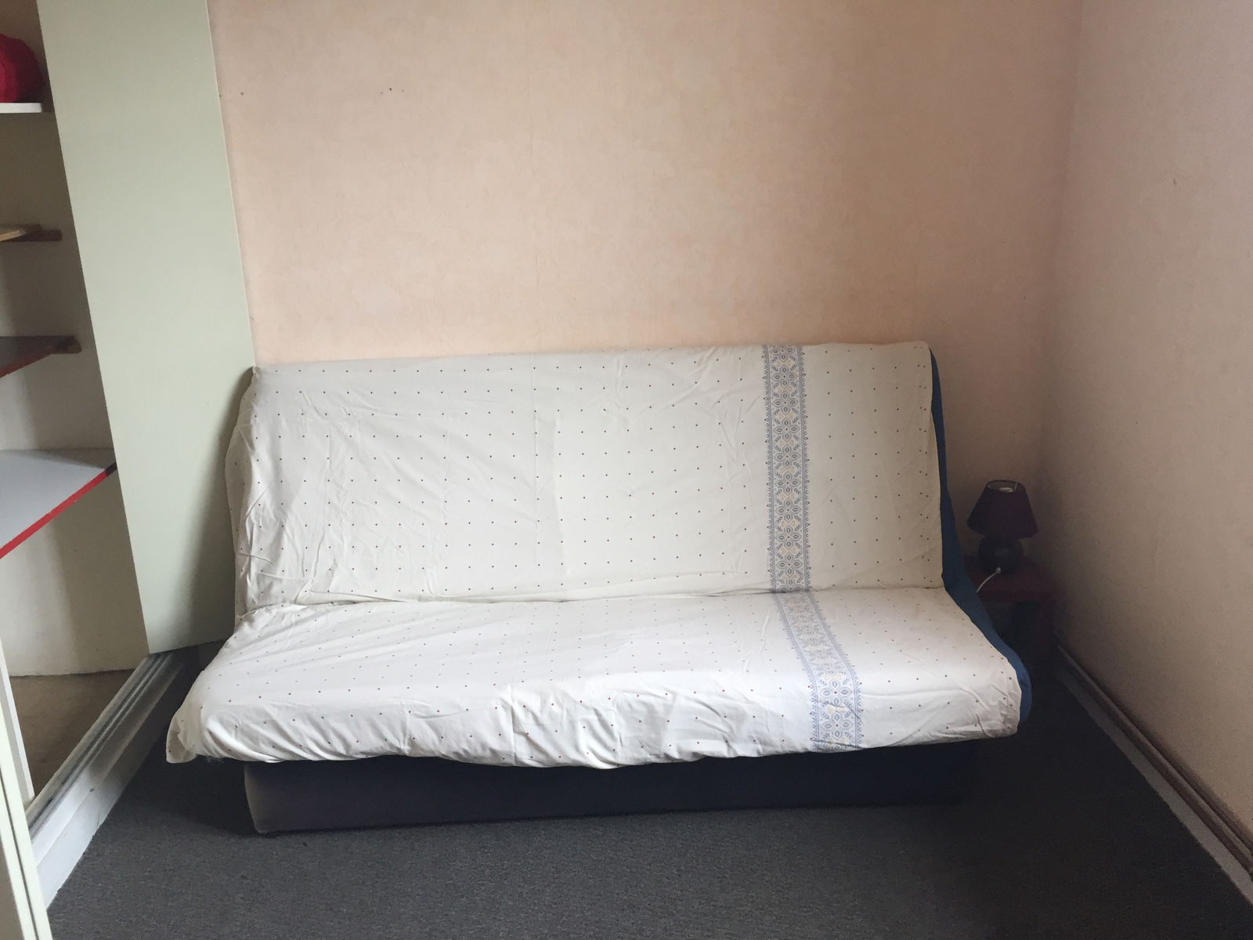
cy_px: 470
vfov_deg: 48.2
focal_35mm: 29
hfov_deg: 61.7
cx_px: 626
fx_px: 1050
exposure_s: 1/30
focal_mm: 4.15
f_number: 2.2
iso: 40
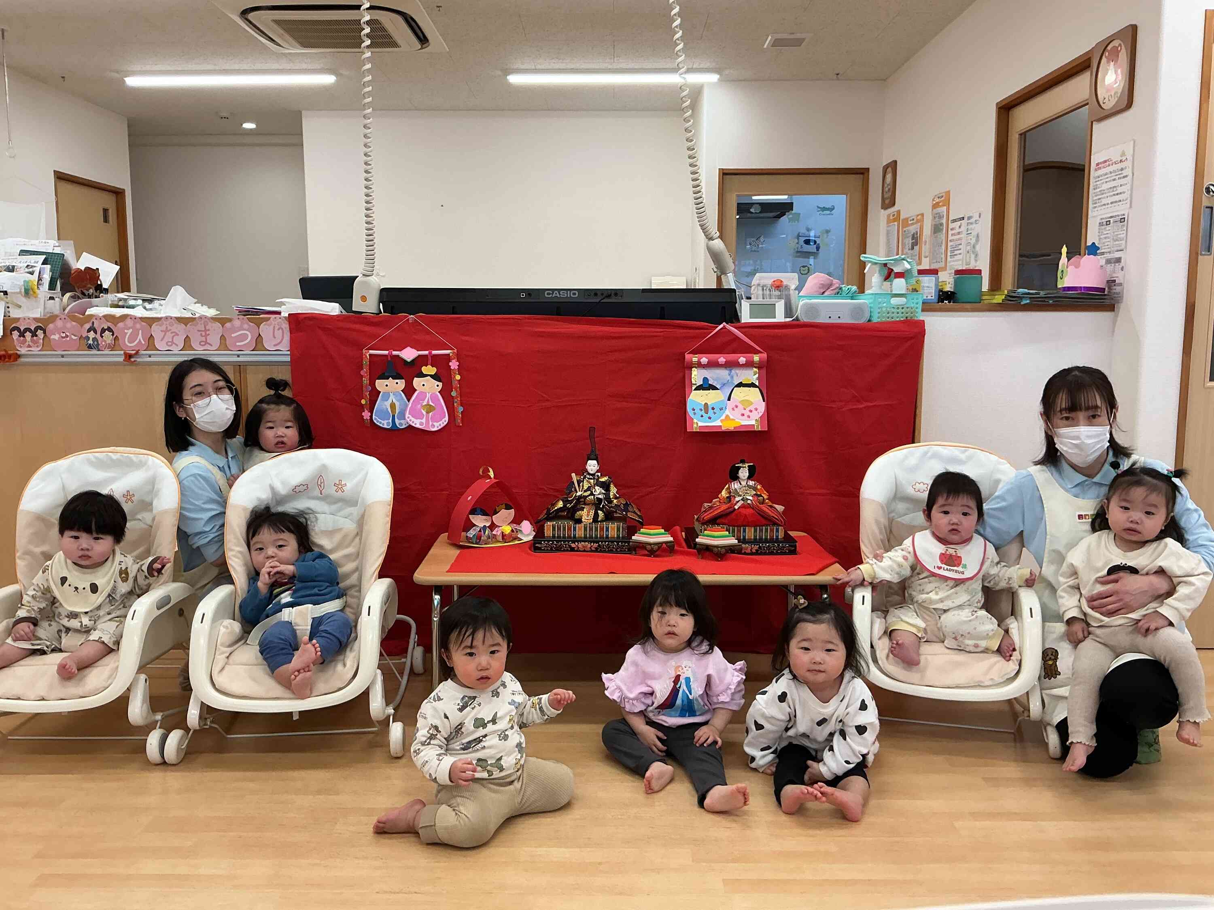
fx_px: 1017
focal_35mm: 29
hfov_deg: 61.7
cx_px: 607
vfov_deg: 48.2
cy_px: 455
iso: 64
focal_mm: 3
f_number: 1.8
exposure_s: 1/120
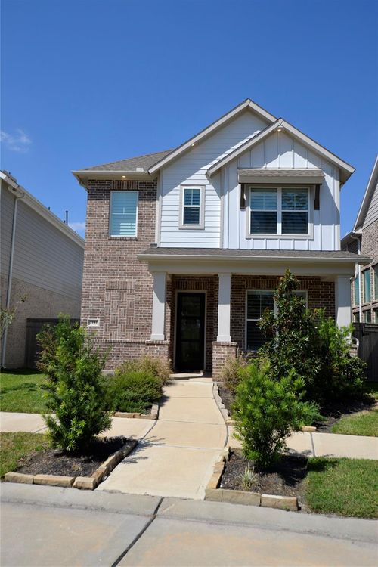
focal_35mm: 30
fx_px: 472
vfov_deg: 61.9
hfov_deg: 43.6
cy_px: 284
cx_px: 189
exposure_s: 1/250
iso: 100
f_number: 8
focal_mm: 20
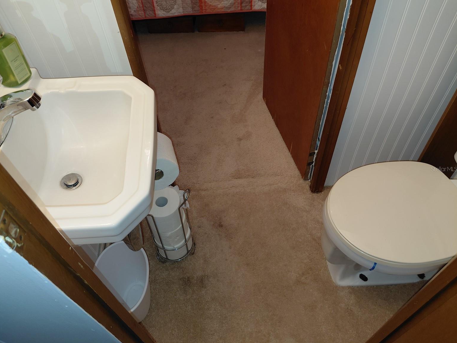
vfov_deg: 53.1
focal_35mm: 26
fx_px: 343
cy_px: 169
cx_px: 221
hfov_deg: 67.3
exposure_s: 1/60
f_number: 1.8
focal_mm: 4.69
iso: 125
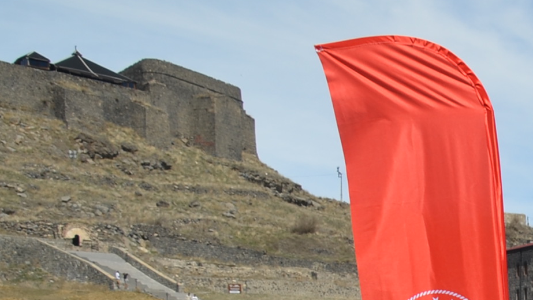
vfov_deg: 9.9
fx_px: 1597
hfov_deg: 15.9
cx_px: 974
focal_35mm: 113
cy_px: 625
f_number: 9
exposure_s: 1/320
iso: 100
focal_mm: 18
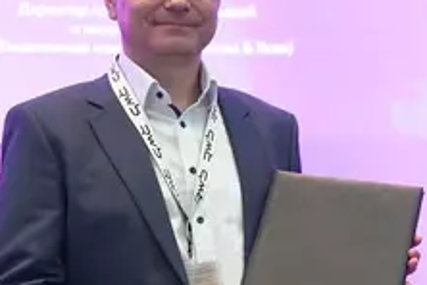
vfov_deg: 10.9
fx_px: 1494
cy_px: 170
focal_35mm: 126
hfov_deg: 16.0
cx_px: 425
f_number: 3.5
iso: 1600
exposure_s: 1/160
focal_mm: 35
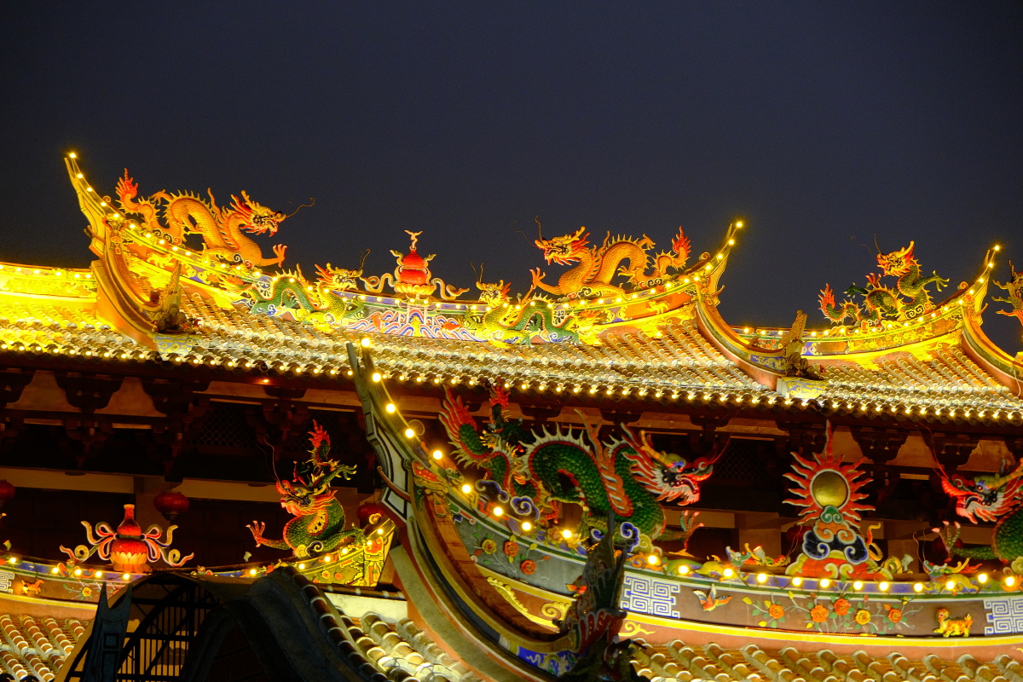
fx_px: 3410
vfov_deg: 11.4
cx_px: 512
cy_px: 341
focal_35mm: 120
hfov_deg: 17.1
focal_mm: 80
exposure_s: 1/8
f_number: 4
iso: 800
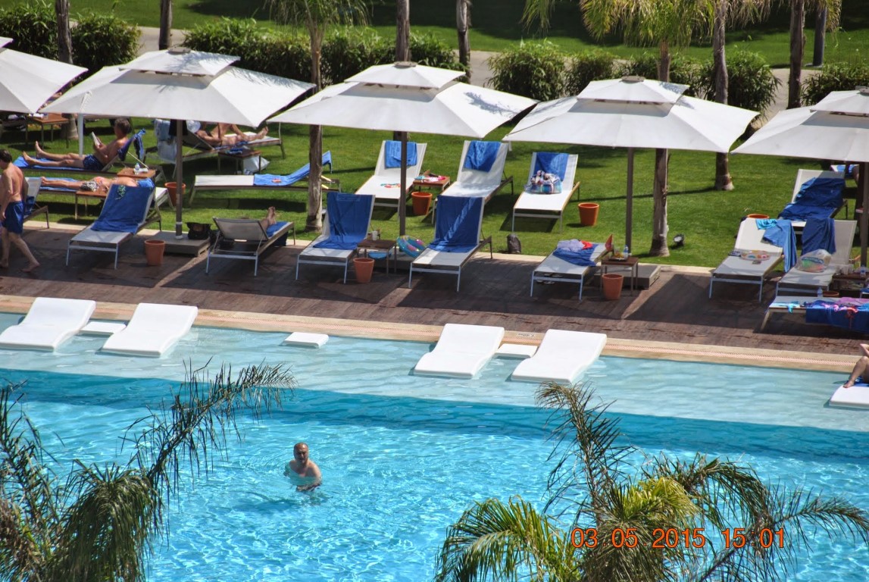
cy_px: 291
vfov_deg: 4.6
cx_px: 434
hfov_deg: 6.9
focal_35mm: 300
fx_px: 7251
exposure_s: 1/1250
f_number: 5.6
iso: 200
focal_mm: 200
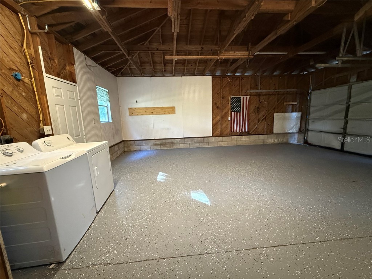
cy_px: 140
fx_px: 150
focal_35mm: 14
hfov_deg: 102.1
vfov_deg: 85.7
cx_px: 186
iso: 1000
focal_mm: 2.22
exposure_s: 1/40
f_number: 2.2
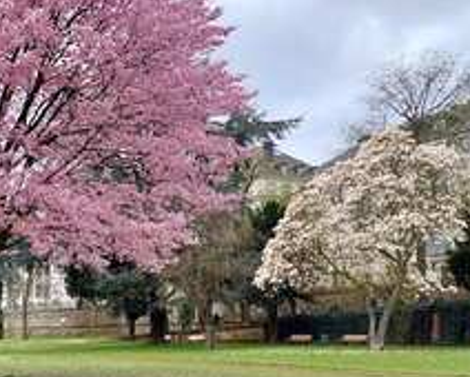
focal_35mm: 53
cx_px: 64
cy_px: 131
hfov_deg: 33.8
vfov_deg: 28.5
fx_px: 738
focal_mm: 5.23
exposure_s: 1/475
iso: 40
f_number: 1.8
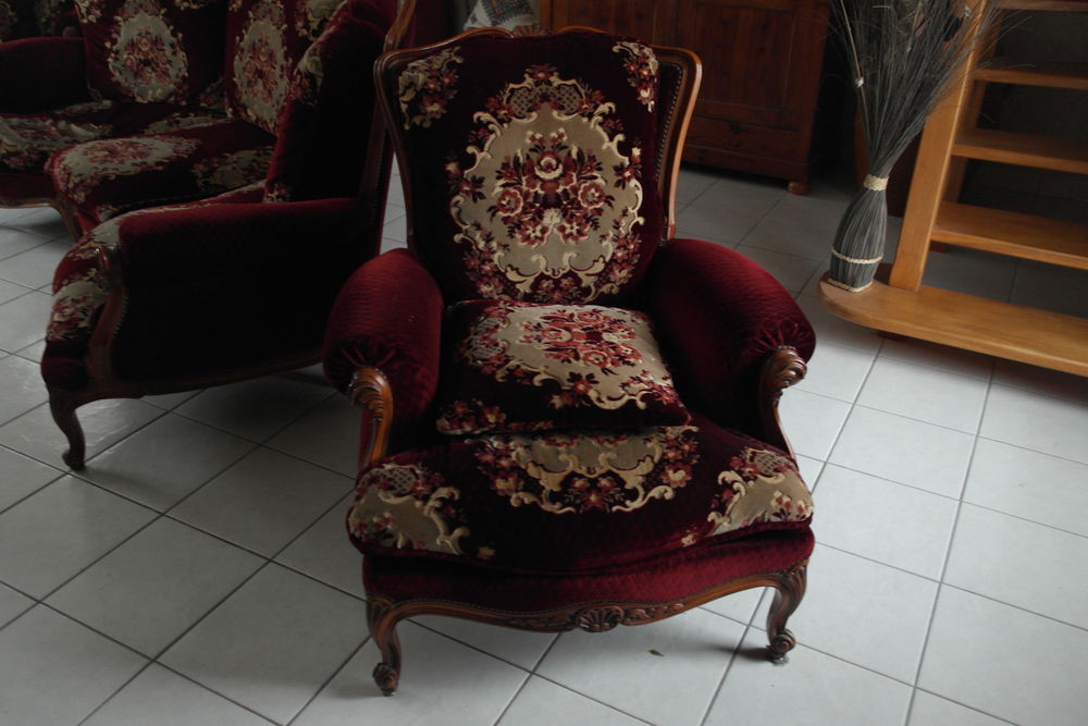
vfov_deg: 43.6
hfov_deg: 61.9
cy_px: 363
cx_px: 544
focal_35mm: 30
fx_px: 907
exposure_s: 1/20
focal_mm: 20
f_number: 3.5
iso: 800
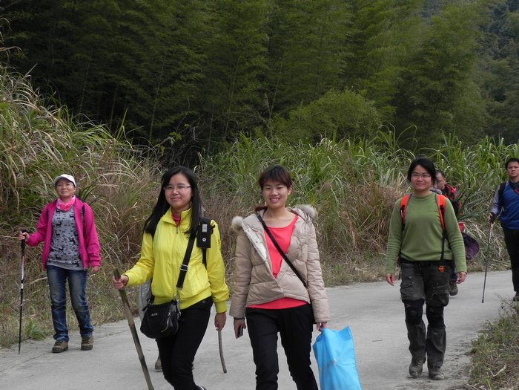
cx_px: 260
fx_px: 1424
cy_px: 195
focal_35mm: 95
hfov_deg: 20.7
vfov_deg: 15.6
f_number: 5
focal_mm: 16.9
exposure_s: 1/200
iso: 160
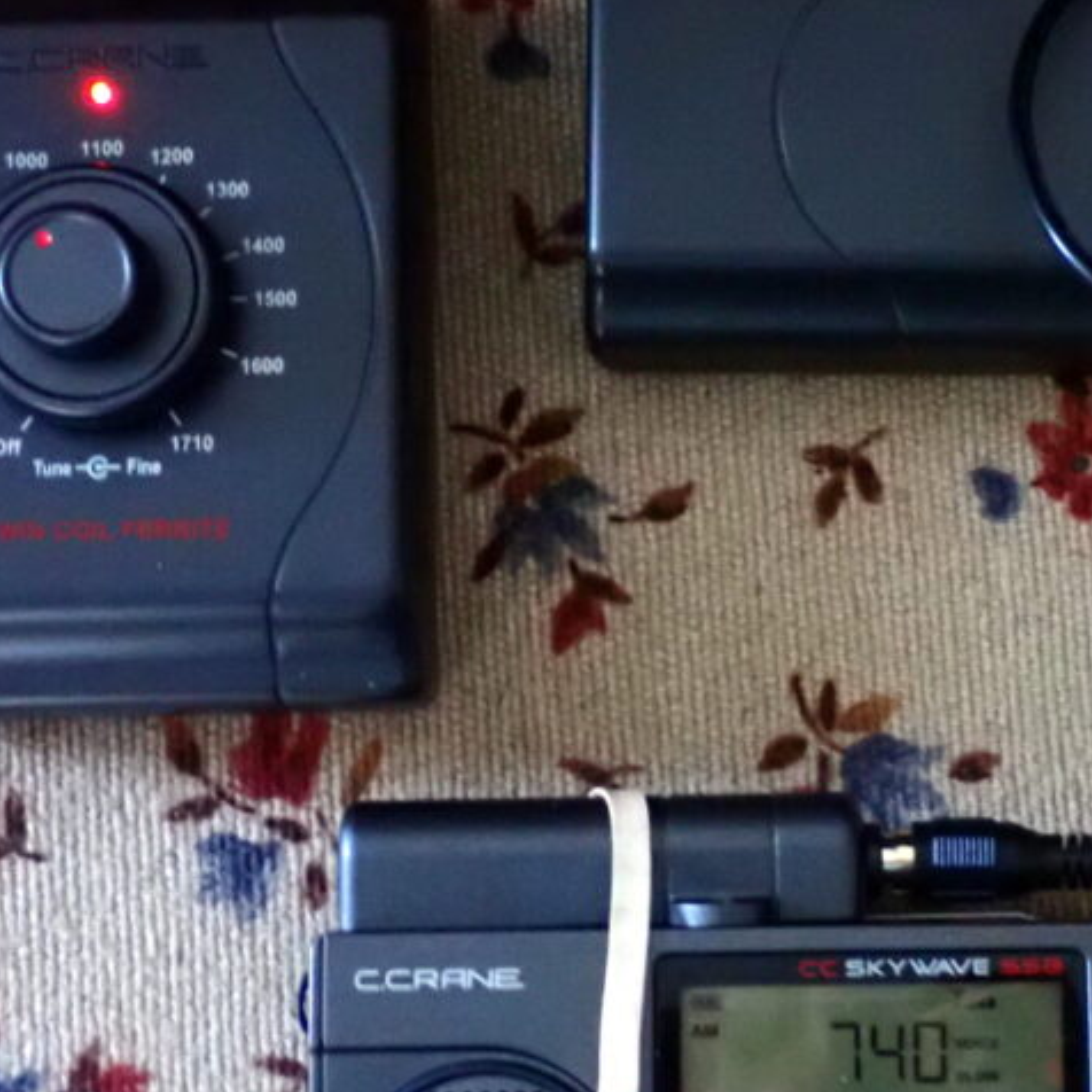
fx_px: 3391
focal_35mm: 95
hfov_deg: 18.1
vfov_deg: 18.3
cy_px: 672
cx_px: 945
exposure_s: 1/10
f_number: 3.2
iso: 1600
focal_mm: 9.01
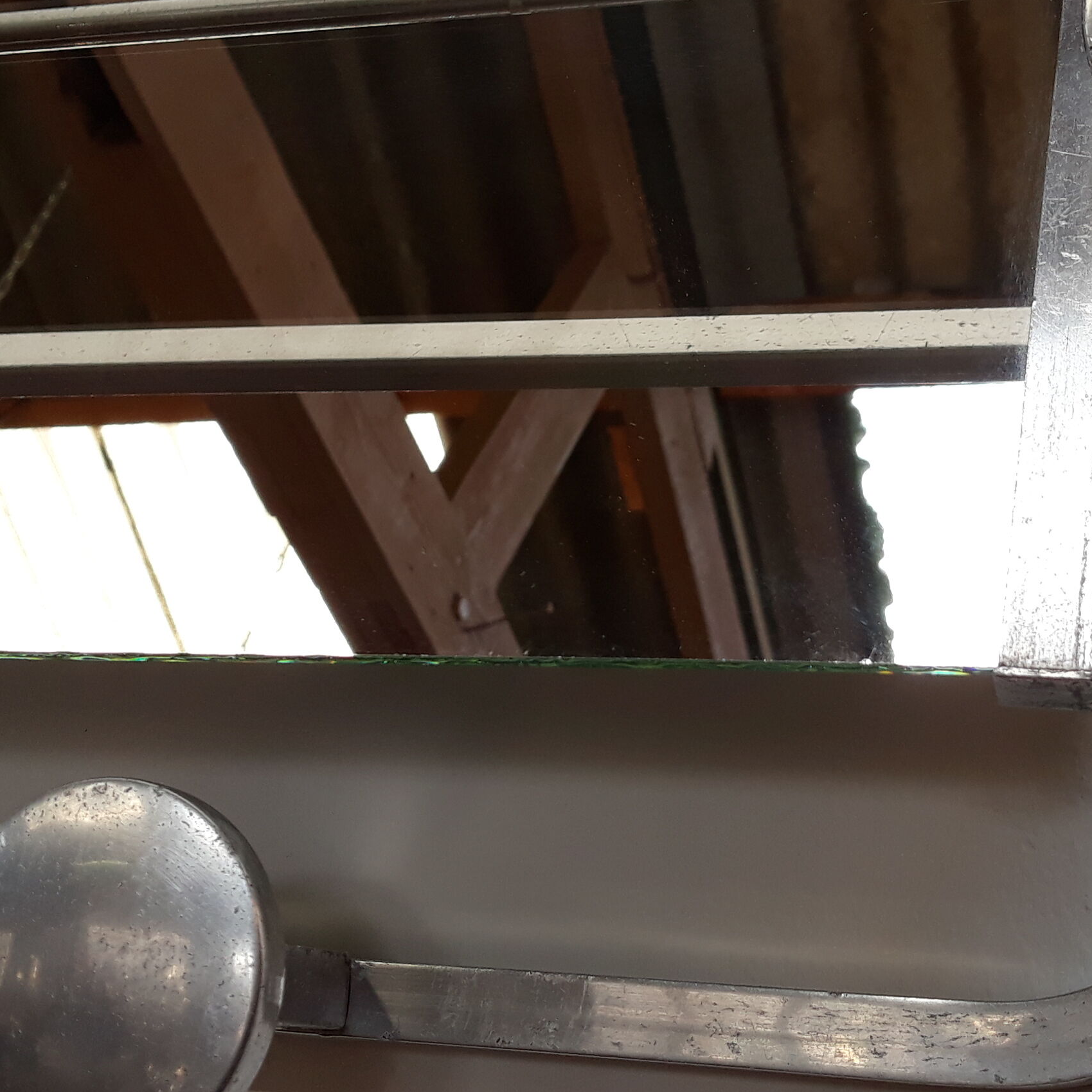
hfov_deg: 29.5
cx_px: 658
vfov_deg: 29.5
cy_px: 504
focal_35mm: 58
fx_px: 2070
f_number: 1.7
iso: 40
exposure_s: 1/237
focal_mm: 3.71
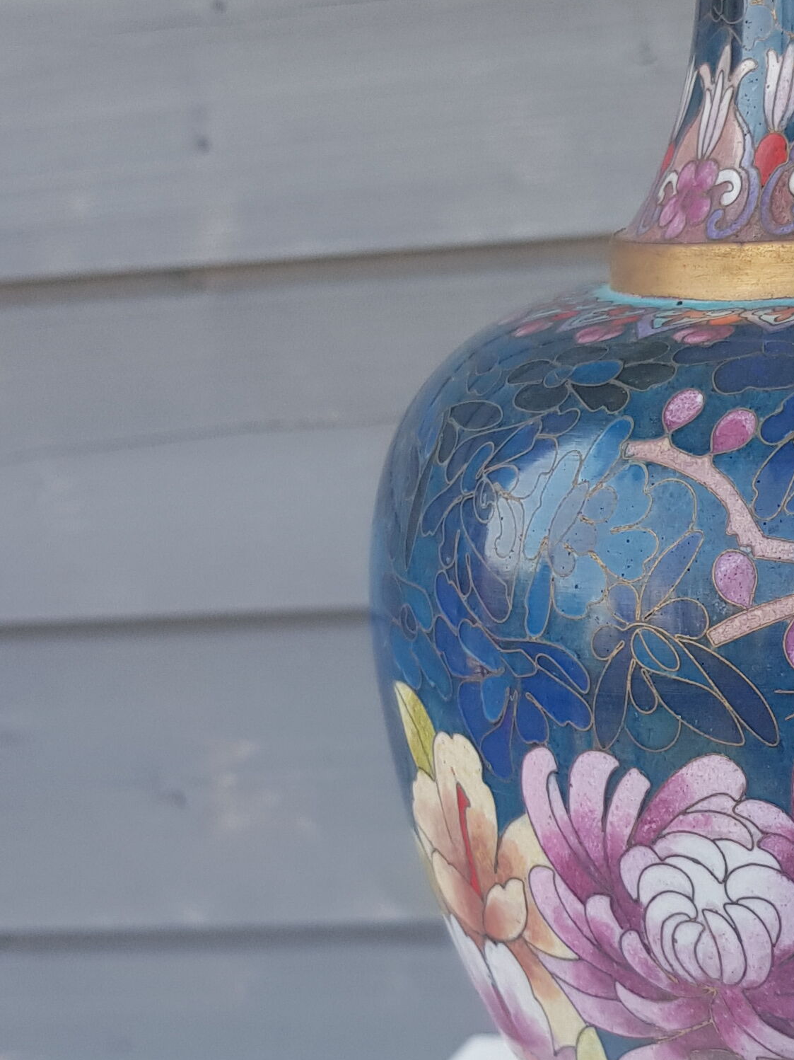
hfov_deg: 19.9
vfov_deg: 27.6
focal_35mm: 70
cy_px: 727
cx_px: 911
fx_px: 2141
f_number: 1.7
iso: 40
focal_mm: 4.2
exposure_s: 1/331
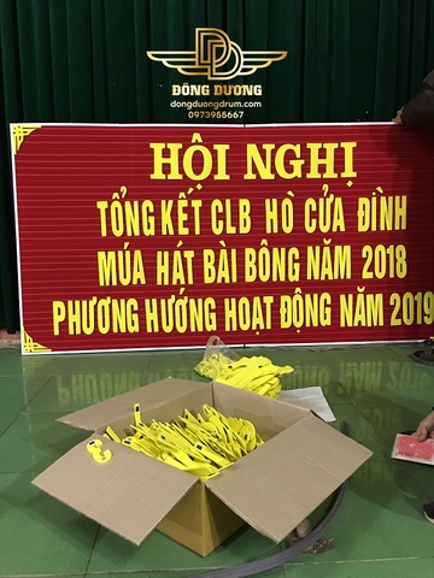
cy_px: 289
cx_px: 217
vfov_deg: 61.7
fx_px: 485
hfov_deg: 48.2
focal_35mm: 29
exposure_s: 1/10
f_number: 2.2
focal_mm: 4.15
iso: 100
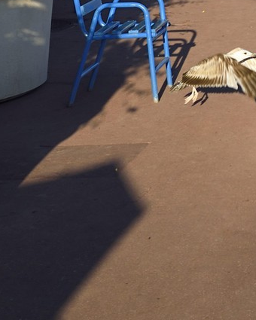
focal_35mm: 106
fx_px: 1004
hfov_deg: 12.0
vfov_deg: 17.3
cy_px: -56
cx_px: 594
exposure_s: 1/400
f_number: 10
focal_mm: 30
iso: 200
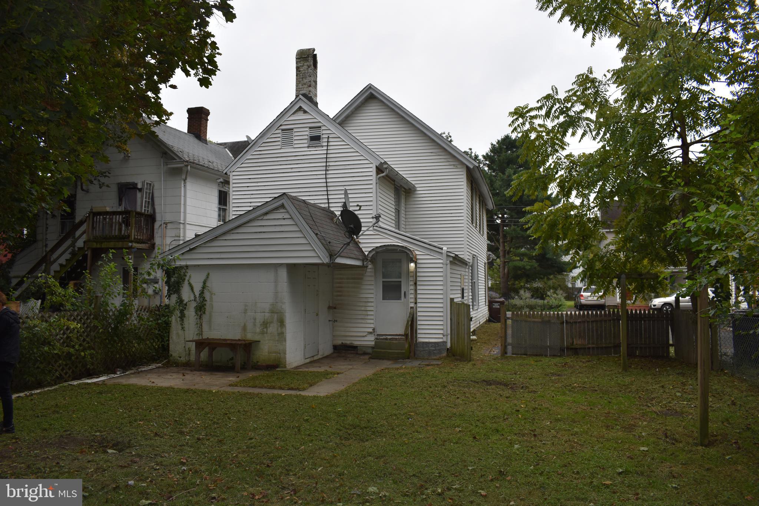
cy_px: 253
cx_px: 380
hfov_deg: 67.4
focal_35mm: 27
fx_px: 569
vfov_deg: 47.9
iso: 100
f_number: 5.6
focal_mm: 18
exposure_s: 1/125
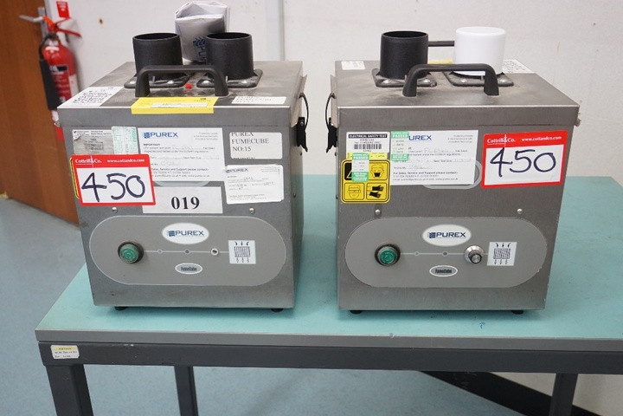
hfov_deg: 53.1
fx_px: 623
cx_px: 312
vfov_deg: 36.9
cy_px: 208
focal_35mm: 36
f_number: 4.5
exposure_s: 1/160
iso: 1000
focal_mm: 24
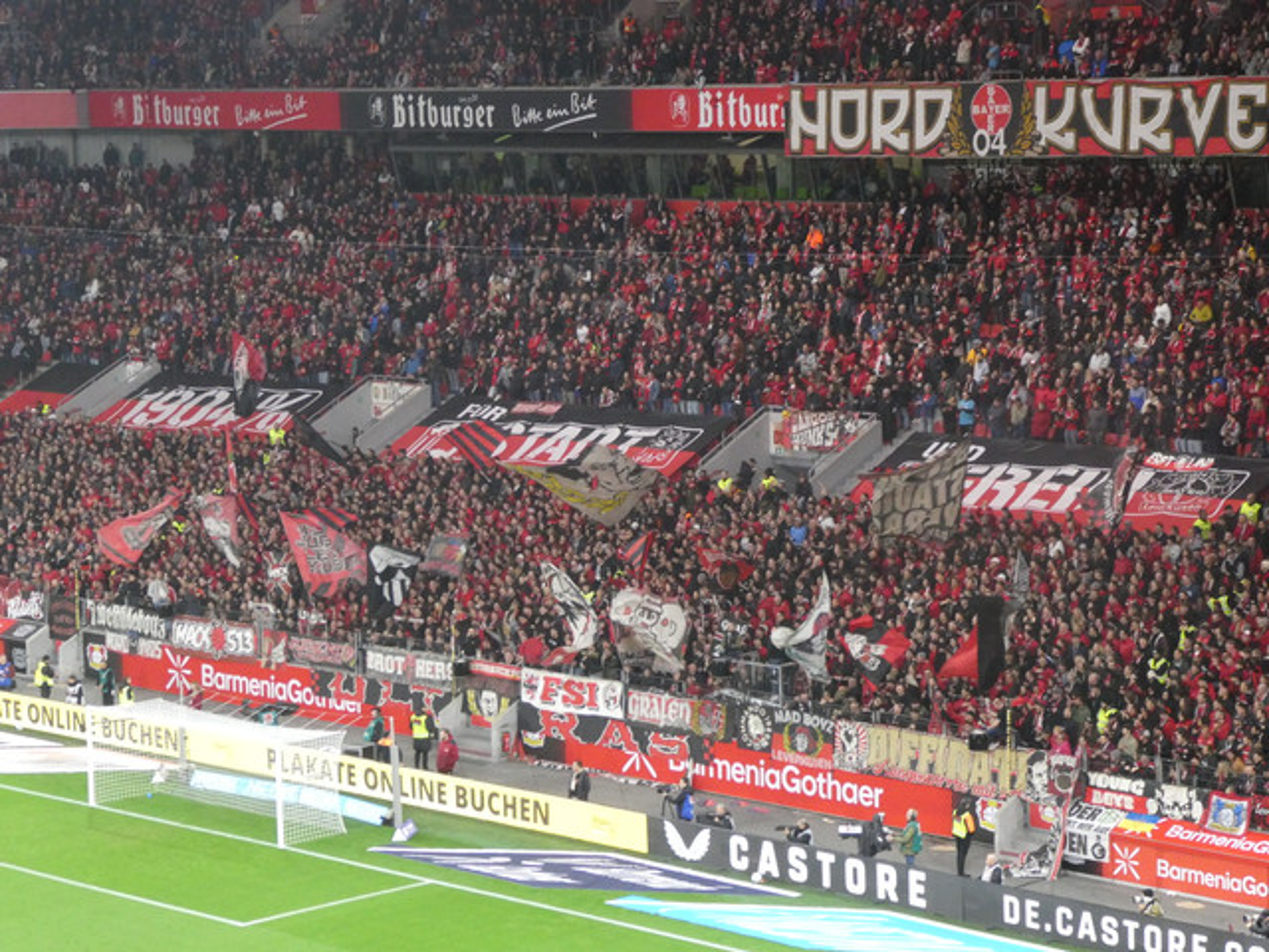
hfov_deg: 21.8
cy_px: 476
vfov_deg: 16.4
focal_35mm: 90
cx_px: 634
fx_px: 3299
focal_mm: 16.1
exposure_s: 1/80
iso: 800
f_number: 4.9
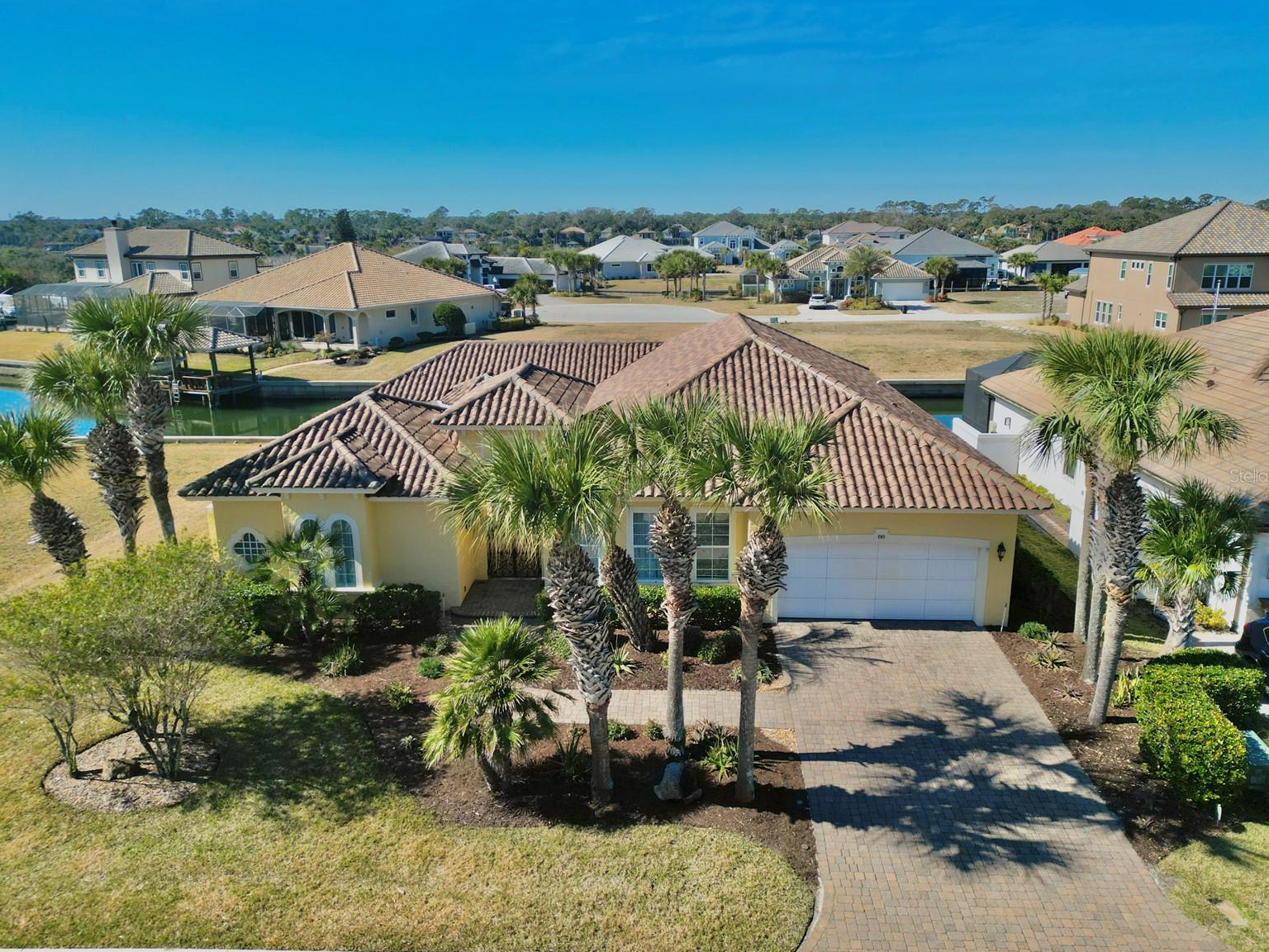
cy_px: 475
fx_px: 916
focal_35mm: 25
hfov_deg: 69.4
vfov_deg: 54.9
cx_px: 647
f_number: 1.7
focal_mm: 6.72
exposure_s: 1/5000
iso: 110
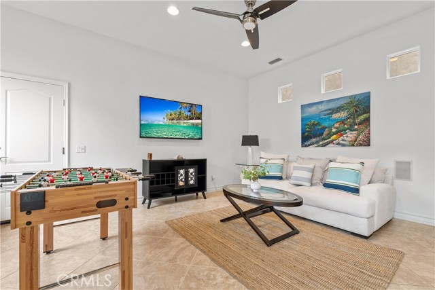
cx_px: 218
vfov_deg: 73.8
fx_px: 193
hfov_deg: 96.7
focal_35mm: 16
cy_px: 145
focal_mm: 16
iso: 400
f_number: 8
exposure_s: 1/3
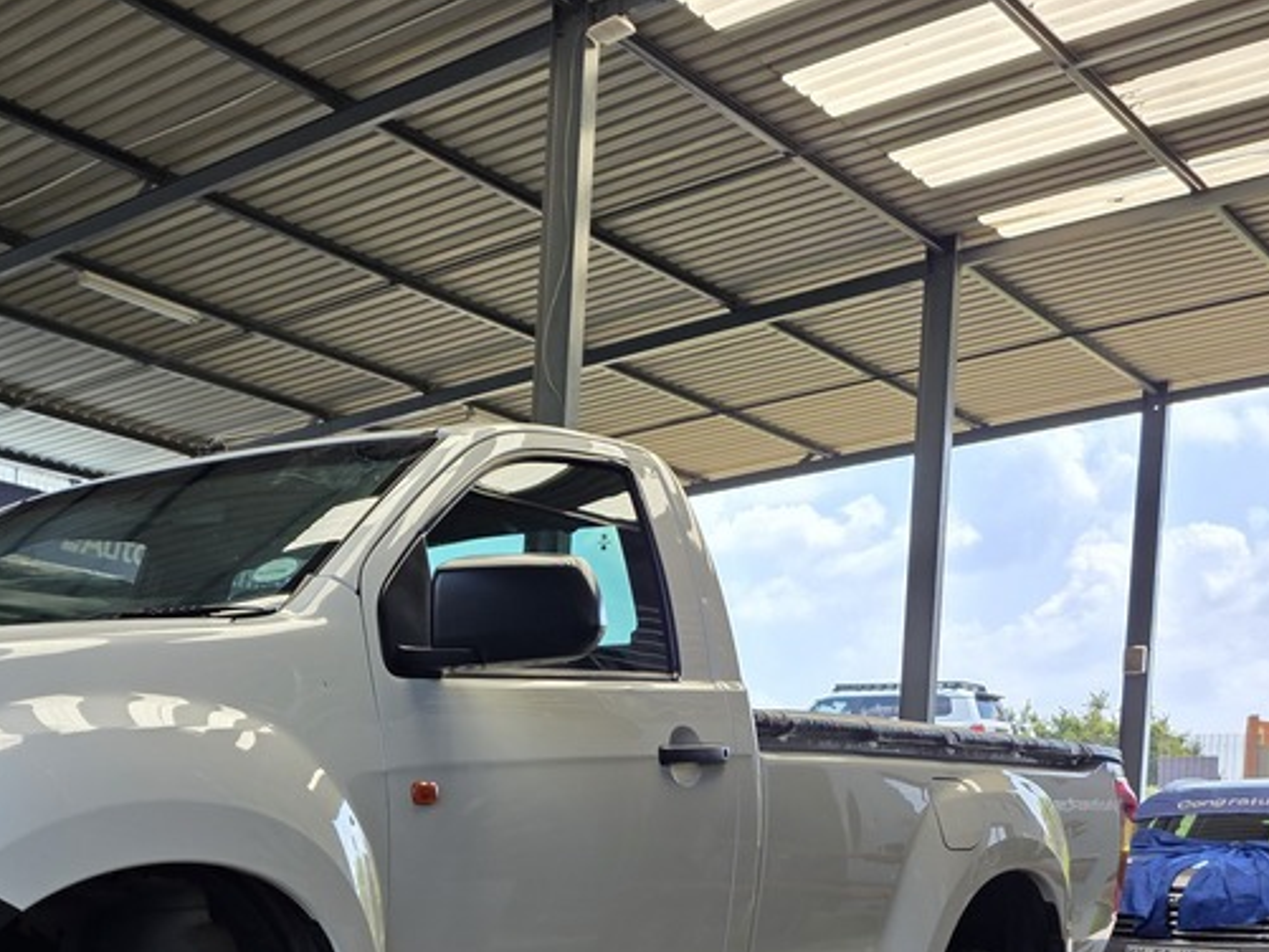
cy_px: 939
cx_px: 71
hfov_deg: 37.2
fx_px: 1723
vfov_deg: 29.0
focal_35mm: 47
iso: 80
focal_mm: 6.25
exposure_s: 1/1476
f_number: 1.7
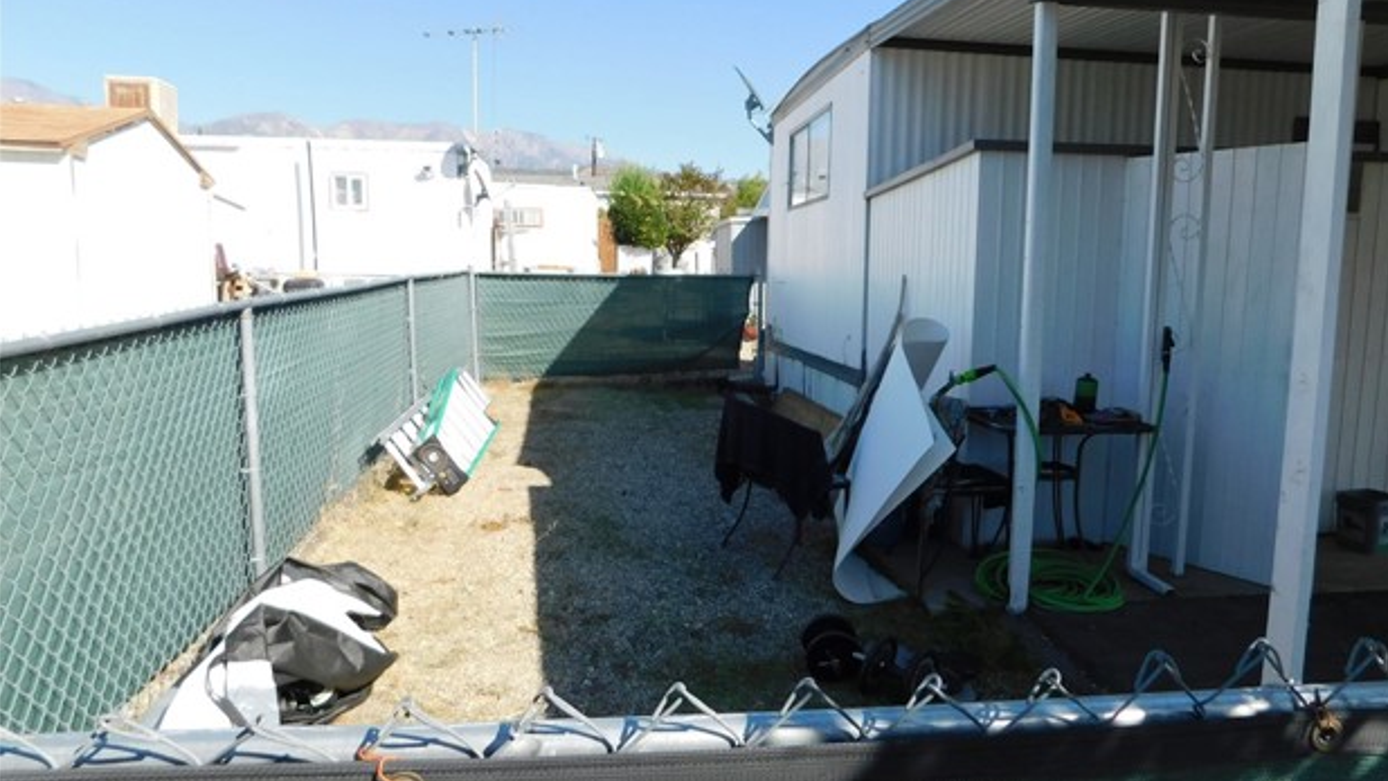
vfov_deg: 44.4
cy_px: 401
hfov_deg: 71.9
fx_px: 957
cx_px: 718
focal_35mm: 26
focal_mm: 4
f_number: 3
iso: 125
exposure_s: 1/1000
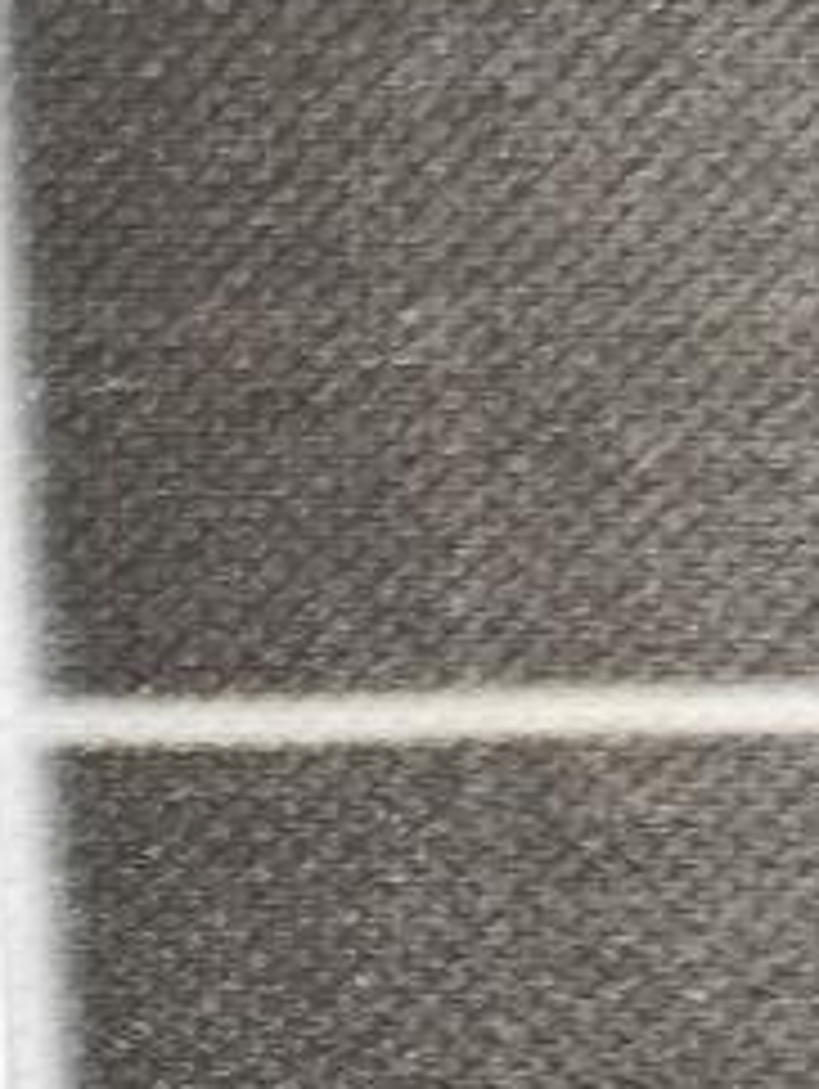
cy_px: 1256
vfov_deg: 11.4
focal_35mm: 171
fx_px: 5385
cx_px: -2097
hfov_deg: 7.2
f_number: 1.65
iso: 250
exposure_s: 1/100
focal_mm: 6.14
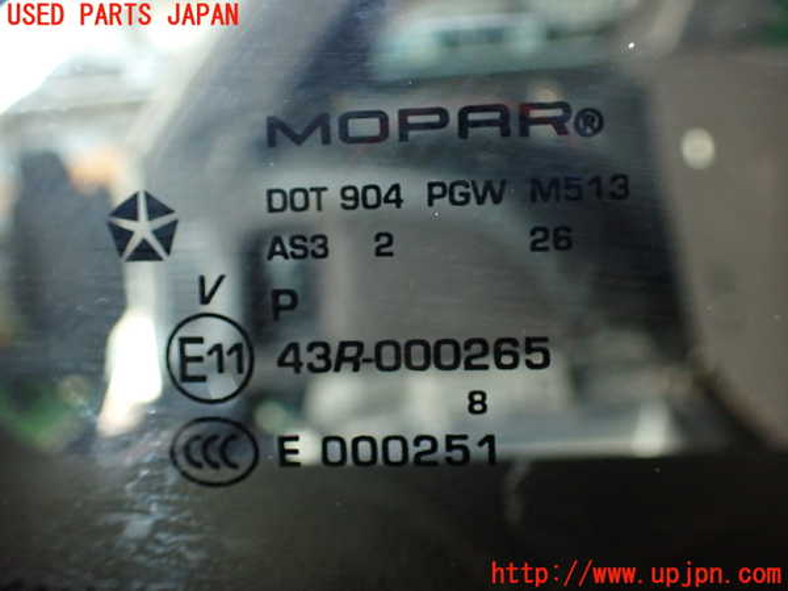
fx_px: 728
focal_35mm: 32
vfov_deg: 44.2
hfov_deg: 56.8
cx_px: 394
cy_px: 296
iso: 640
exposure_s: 1/30
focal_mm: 5.79
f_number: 2.4
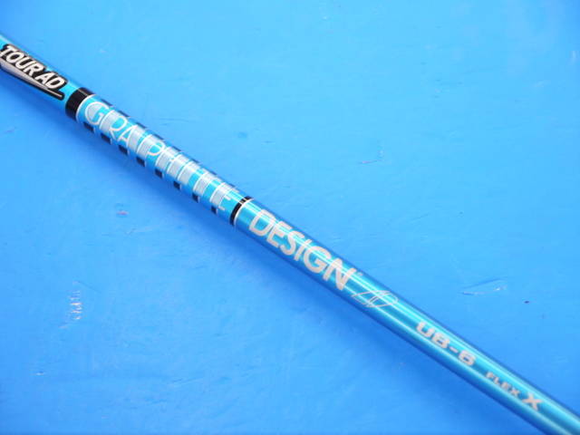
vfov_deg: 17.6
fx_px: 1407
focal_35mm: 84
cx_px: 290
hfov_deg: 23.3
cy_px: 218
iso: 640
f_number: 5.6
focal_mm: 42
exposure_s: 1/80
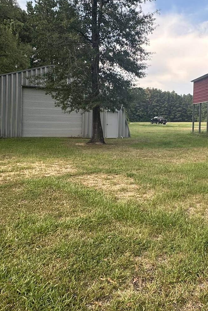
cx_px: 163
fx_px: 260
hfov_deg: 41.9
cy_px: 129
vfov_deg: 61.5
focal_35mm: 30
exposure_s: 1/196
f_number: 2.2
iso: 40
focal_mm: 2.22
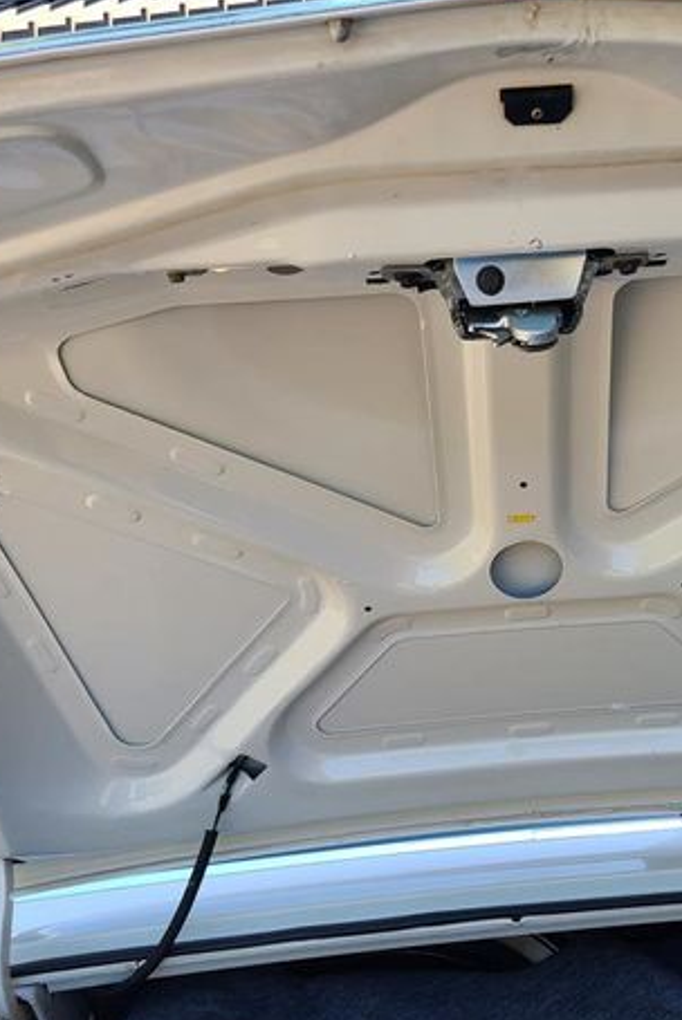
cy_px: 509
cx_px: 541
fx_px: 1078
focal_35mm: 38
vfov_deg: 50.7
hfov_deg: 34.1
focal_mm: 5.4
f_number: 1.8
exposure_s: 1/343
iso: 40
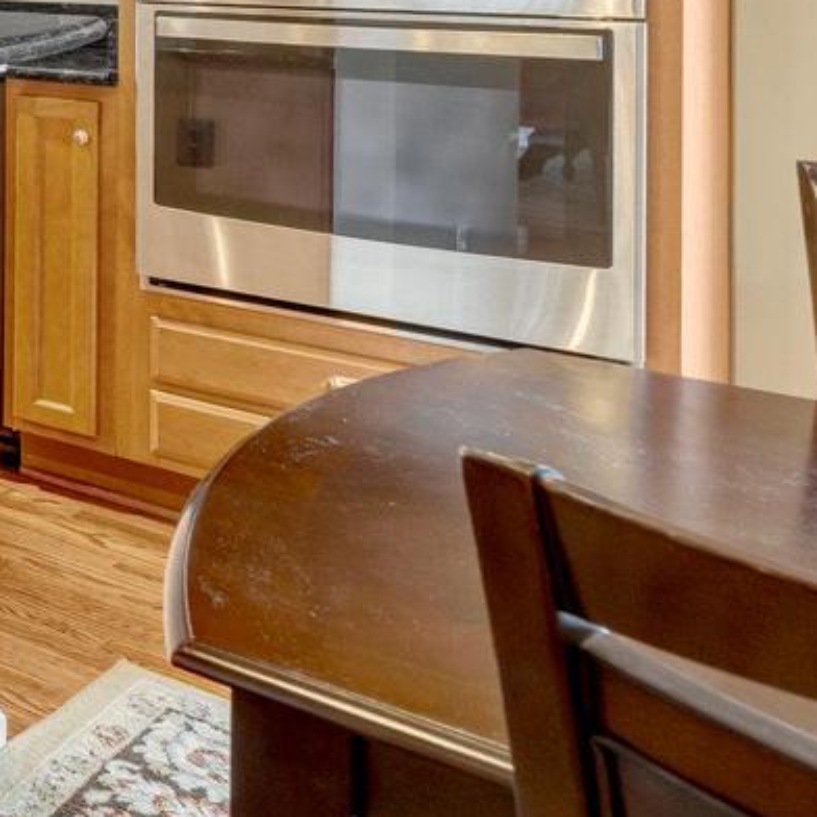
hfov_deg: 21.4
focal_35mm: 50
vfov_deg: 31.1
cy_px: -31
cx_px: -671
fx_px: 1335
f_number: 8
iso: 1250
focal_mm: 16
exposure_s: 1/15
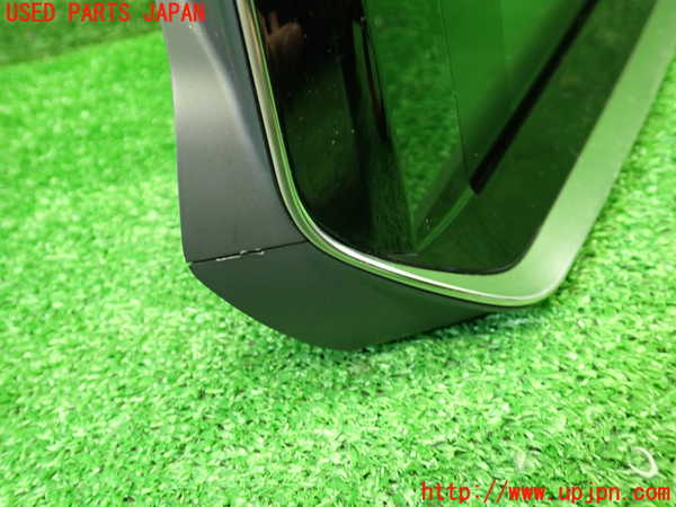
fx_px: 586
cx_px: 338
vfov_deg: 46.8
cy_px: 254
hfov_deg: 60.0
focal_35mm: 30
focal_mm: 5.4
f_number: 2.3
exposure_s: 1/30
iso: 500
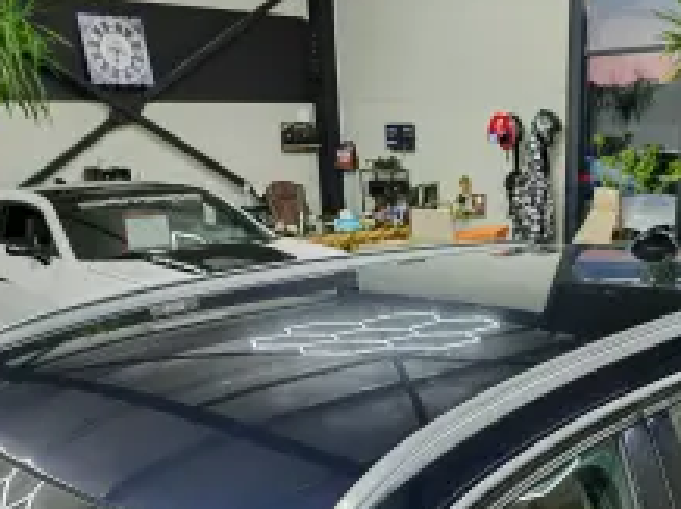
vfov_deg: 32.7
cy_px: 403
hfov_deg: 43.4
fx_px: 845
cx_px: 447
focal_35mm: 43
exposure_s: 1/660
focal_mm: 5.4
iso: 2000
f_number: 1.6
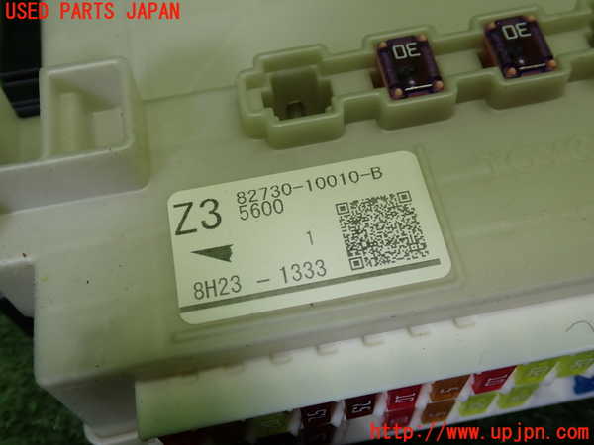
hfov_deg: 45.8
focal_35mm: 41
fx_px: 704
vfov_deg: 35.1
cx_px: 297
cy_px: 222
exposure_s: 1/80
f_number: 2.8
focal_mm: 7.31
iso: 160
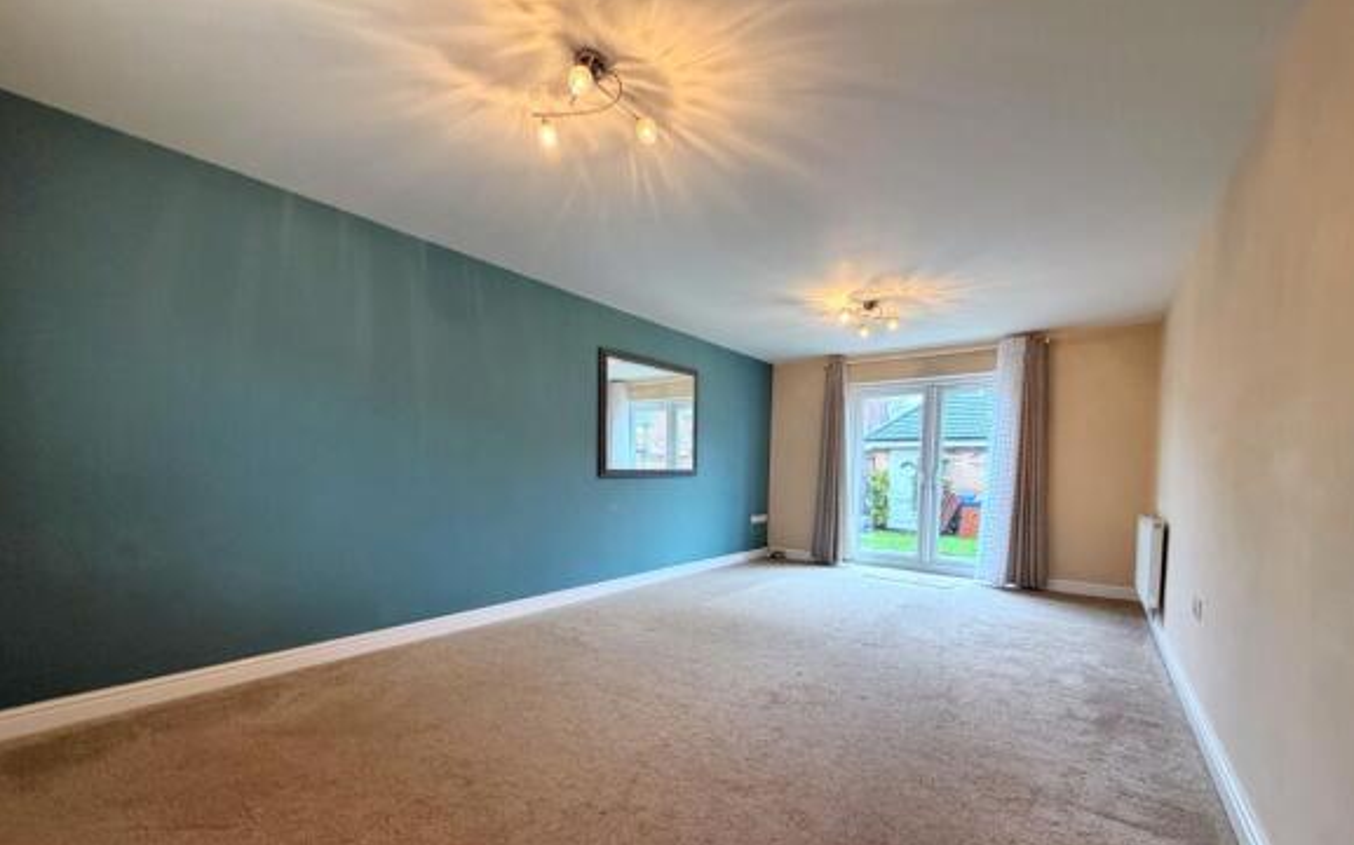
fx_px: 553
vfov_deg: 74.0
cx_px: 682
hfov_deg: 101.5
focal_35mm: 15
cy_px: 501
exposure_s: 1/50
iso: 250
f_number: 2.2
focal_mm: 2.22
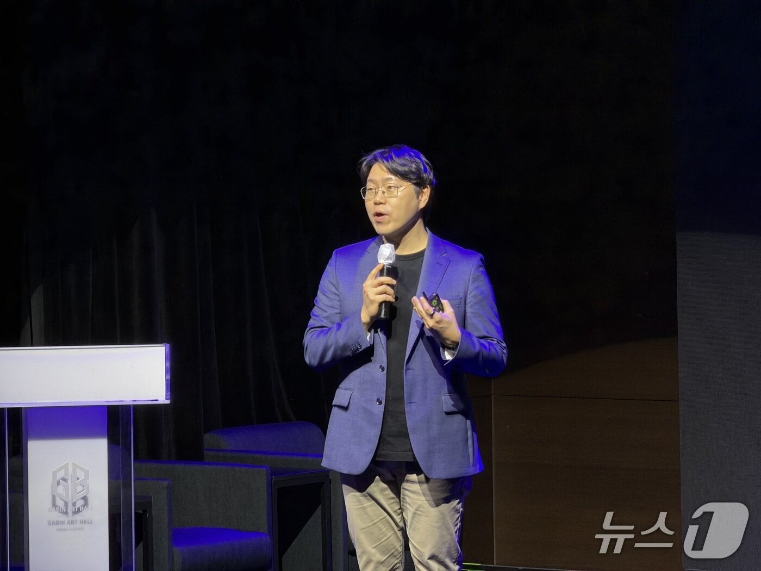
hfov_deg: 9.9
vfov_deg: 7.4
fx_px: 4397
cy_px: 286
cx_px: 380
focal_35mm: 200
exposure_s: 1/120
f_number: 2.8
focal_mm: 16.89
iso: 200
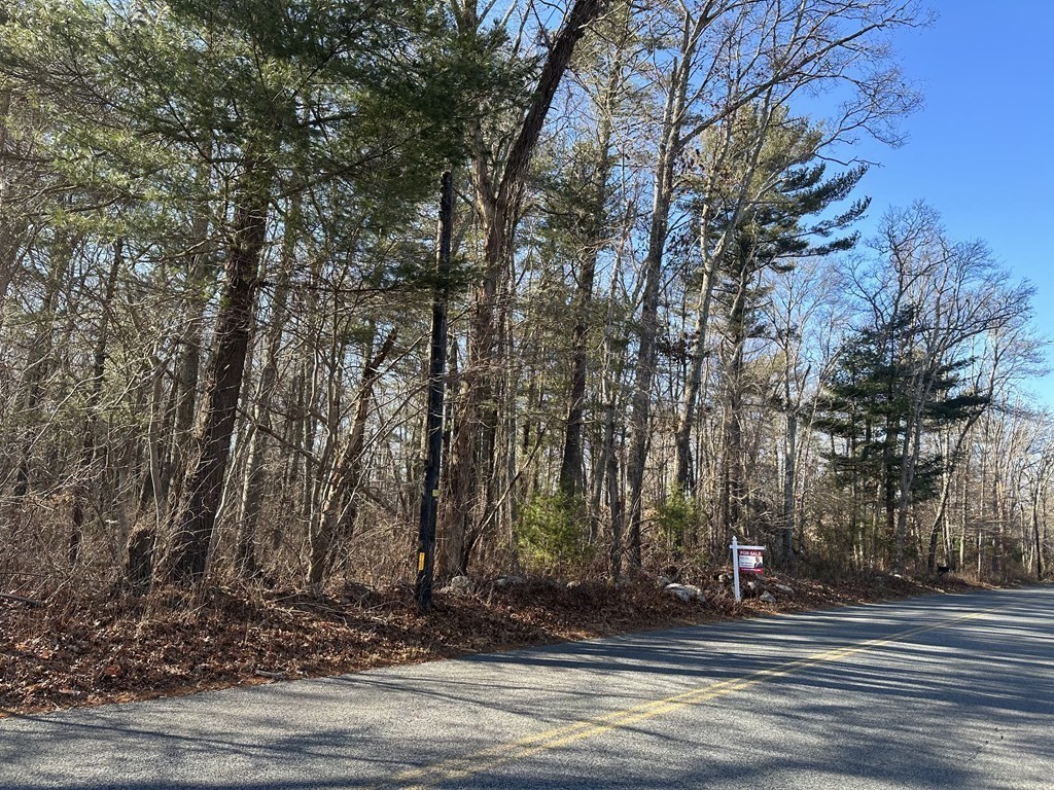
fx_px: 731
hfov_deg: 71.6
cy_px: 395
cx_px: 527
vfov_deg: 56.8
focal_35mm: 24
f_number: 1.78
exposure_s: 1/894
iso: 80
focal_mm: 6.86
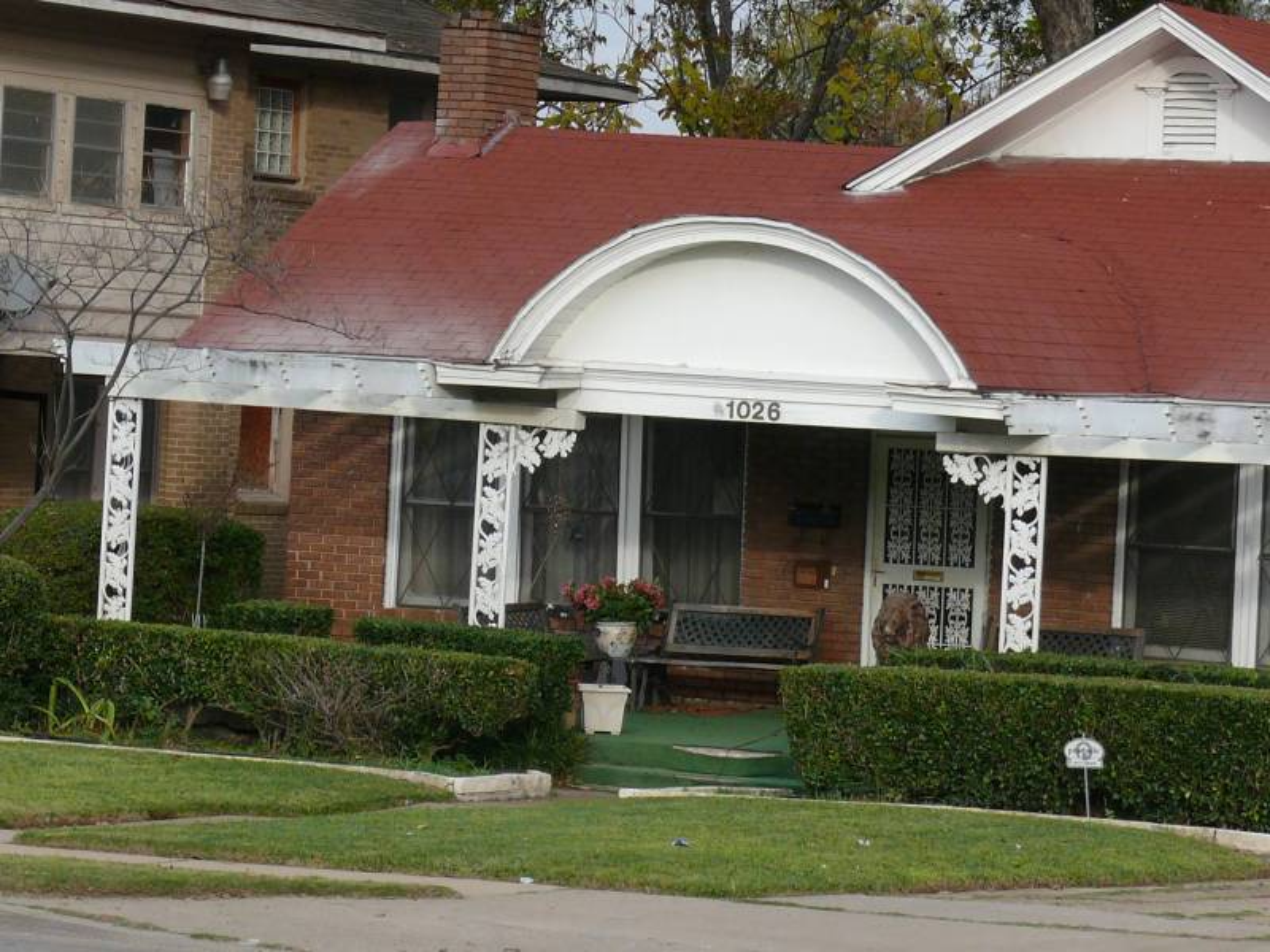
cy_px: 476
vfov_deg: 8.9
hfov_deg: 11.8
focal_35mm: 167
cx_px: 635
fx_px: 6127
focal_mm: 19.8
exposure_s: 1/250
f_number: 5
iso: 100
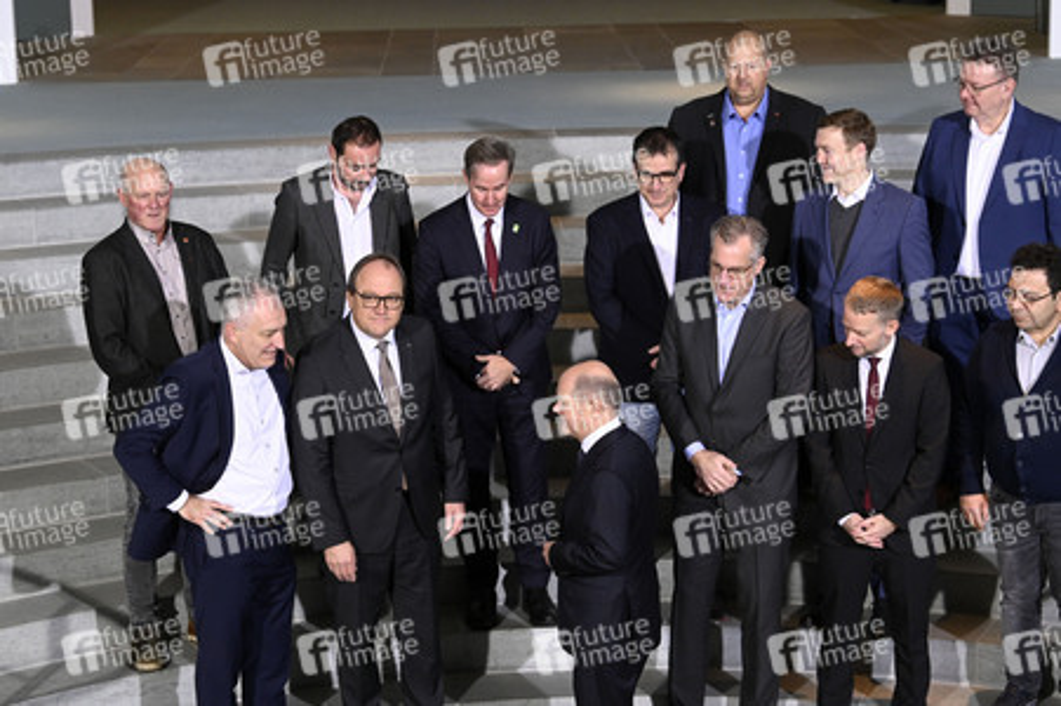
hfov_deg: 23.9
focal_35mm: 85
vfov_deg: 16.0
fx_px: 2503
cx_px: 530
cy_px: 353
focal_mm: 85
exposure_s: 1/640
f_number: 4.5
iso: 4000
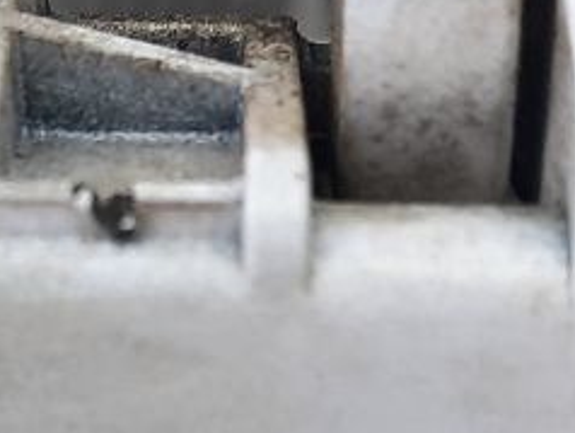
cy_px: 515
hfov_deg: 15.6
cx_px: 309
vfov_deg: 11.6
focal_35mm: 126
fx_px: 2095
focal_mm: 4.6
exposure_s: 1/50
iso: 100
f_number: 2
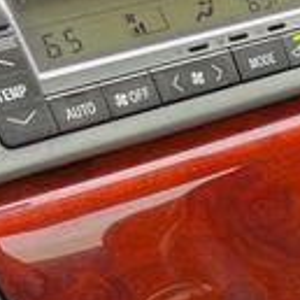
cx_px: 658
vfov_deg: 14.7
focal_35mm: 114
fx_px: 1118
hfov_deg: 12.7
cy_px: 386
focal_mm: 5.7
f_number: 1.5
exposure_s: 1/121
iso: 50
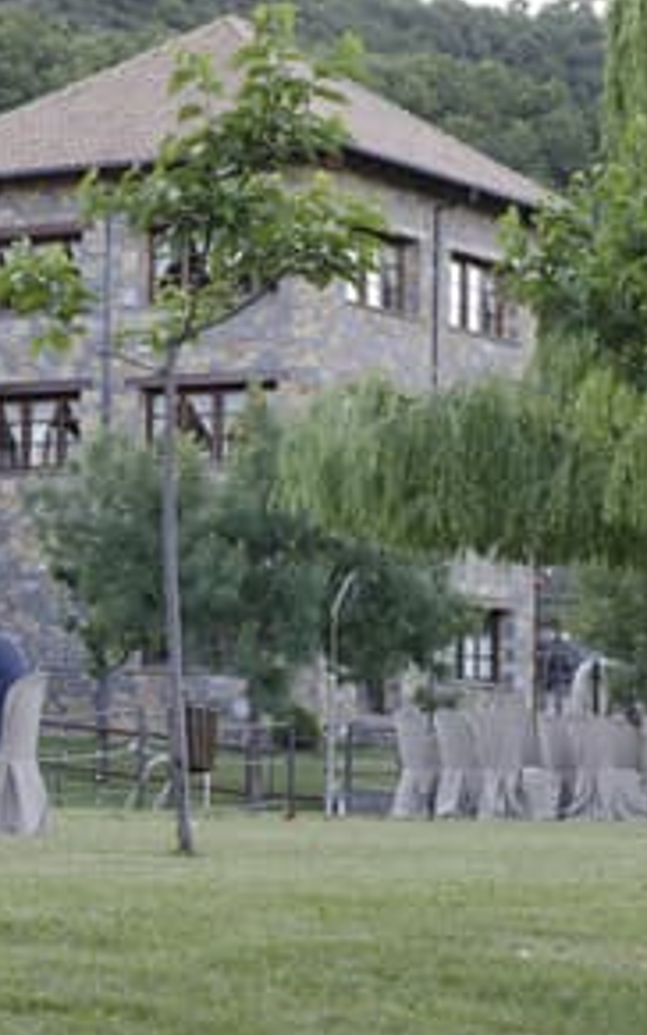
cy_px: 585
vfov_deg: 15.9
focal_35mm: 131
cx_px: -210
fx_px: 3694
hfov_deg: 9.8
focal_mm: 50
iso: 400
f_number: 3.5
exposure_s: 1/320
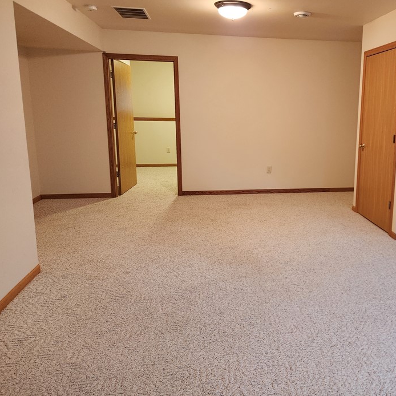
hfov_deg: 52.7
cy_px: 186
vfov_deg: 54.0
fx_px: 388
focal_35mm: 30
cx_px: 272
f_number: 1.8
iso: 800
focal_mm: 5.4
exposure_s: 1/120
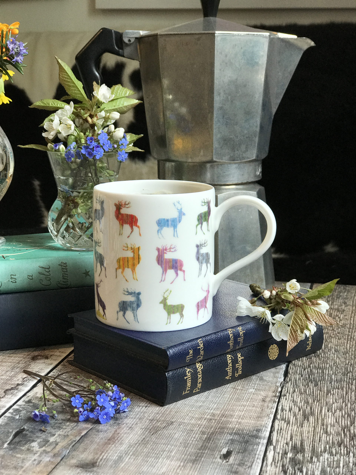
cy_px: 238
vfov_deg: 33.8
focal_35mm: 57
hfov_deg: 25.7
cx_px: 178
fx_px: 782
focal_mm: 6.6
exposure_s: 1/50
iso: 50
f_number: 2.8
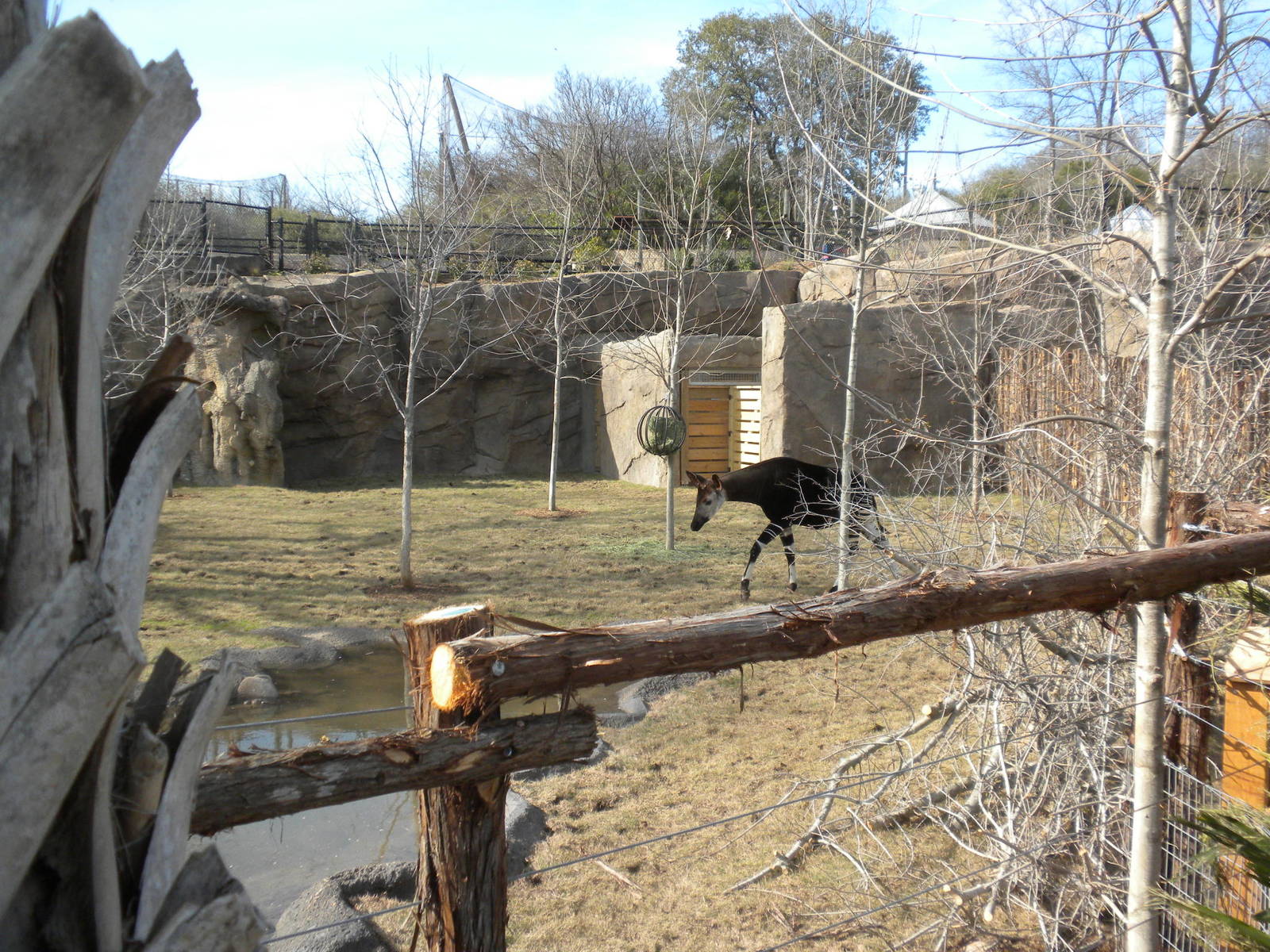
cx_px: 635
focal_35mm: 37
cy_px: 476
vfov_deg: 38.7
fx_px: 1357
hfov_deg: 50.1
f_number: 3.5
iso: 124
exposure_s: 1/573
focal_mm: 6.6
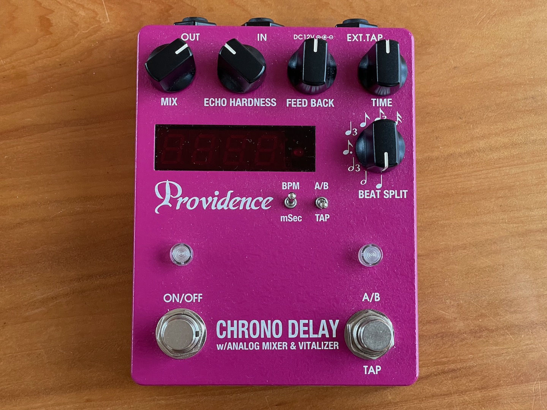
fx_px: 822
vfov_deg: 28.0
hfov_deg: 36.8
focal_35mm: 52
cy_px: 205
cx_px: 274
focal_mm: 6
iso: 200
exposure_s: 1/86
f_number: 2
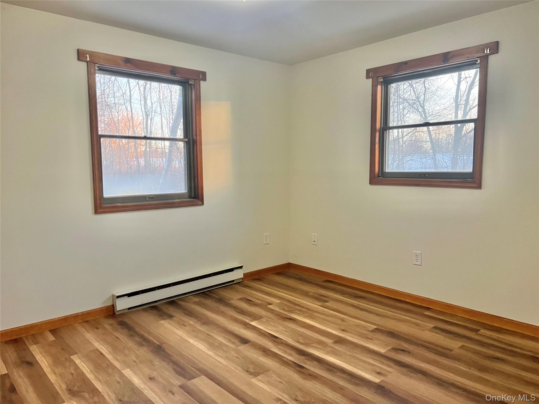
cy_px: 202
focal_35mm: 26
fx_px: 405
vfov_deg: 53.1
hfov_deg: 67.3
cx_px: 270
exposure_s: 1/60
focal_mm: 5.7
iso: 80
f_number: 1.5
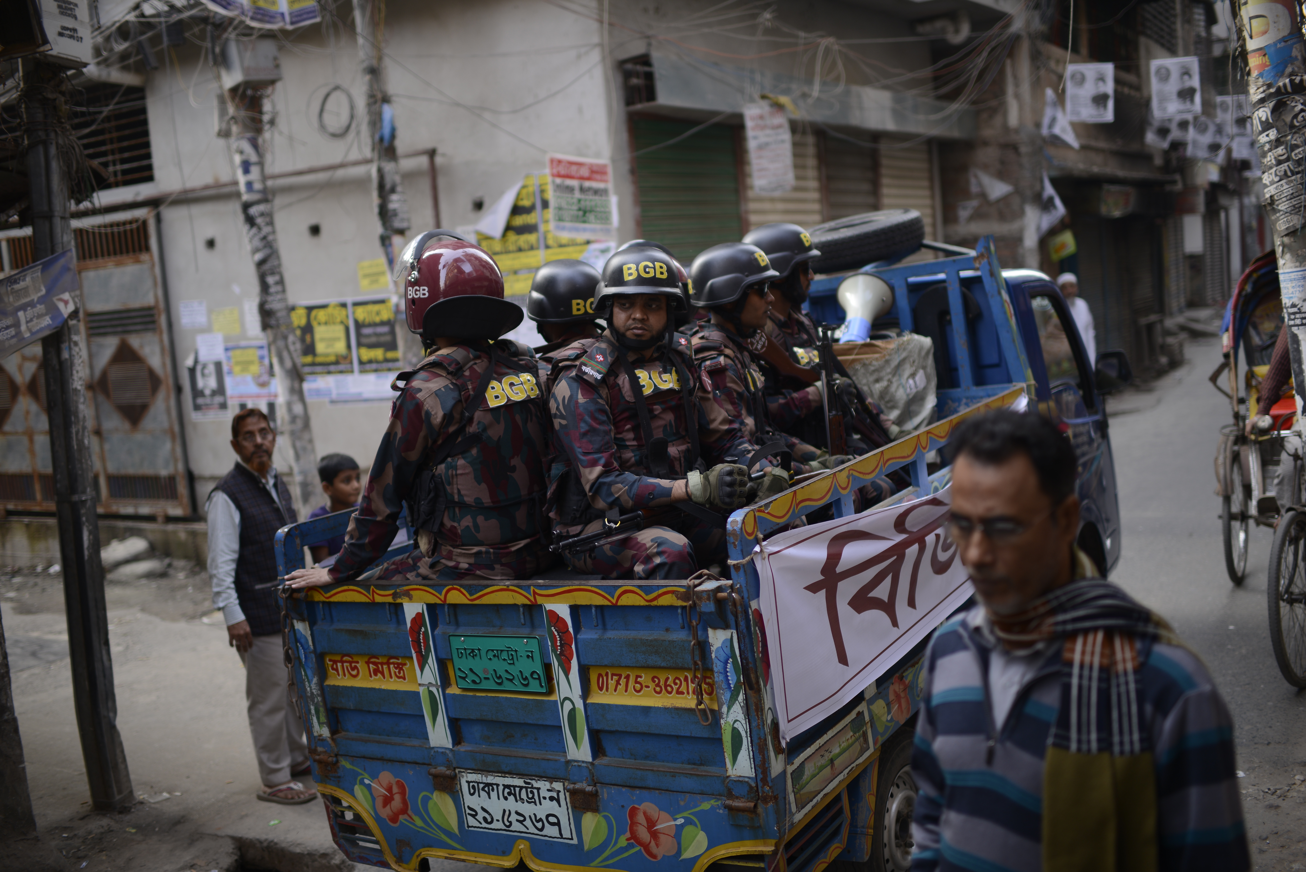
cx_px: 653
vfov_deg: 37.9
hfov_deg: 54.4
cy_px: 436
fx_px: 1270
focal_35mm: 35
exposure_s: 1/400
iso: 100
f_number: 1.4
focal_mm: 35
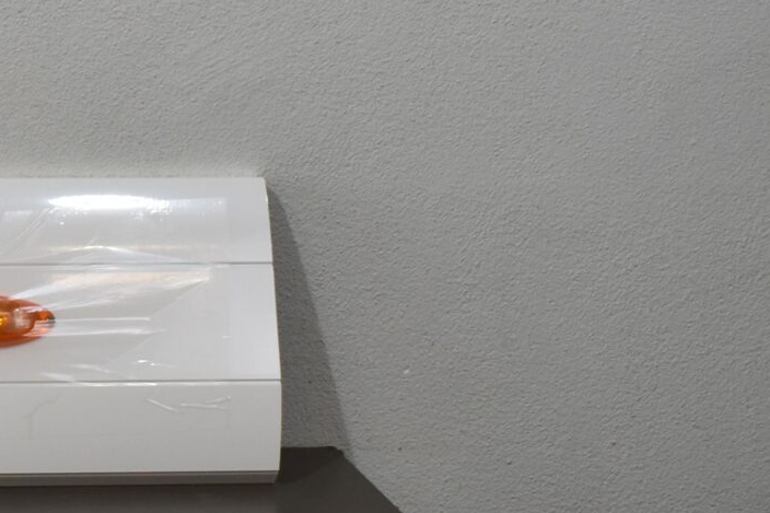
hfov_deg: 14.3
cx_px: -494
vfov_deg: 10.5
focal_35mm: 131
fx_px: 2801
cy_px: 306
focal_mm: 24
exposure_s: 1/125
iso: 320
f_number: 5.6
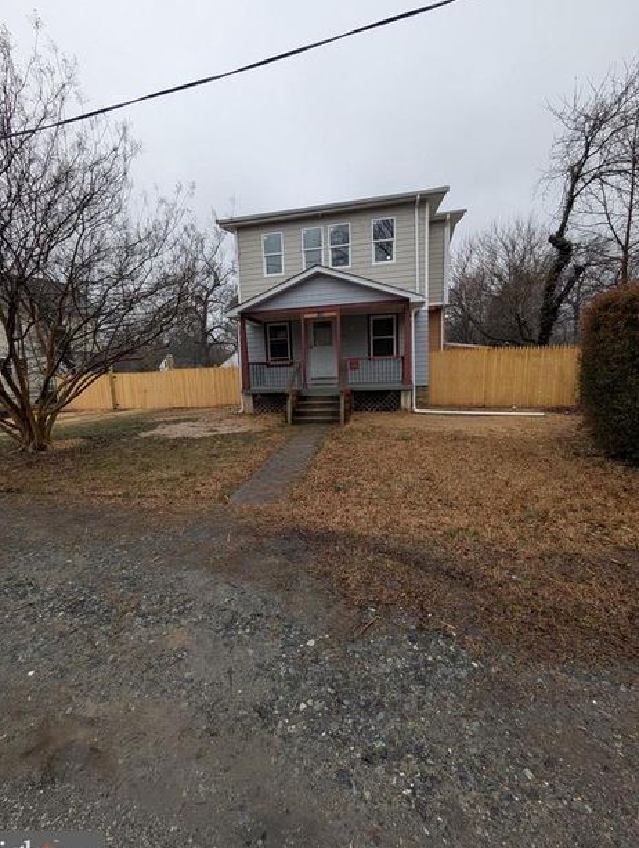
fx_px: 319
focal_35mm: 13
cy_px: 421
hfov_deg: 90.0
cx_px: 300
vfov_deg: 106.1
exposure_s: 1/673
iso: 55
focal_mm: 2.02
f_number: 1.7
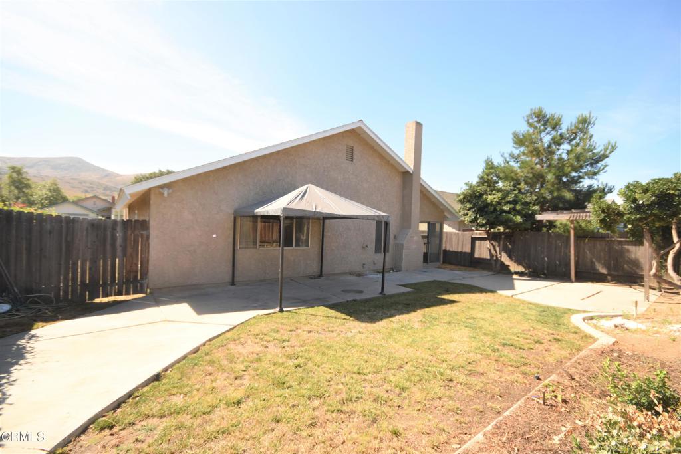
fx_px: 284
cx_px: 340
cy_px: 227
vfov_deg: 77.3
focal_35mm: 15
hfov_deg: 100.4
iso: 250
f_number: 5.6
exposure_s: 1/640
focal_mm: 10
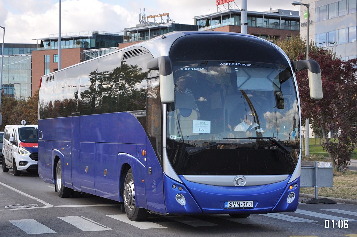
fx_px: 862
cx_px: 178
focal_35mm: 87
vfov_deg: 15.7
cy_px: 118
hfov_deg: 23.4
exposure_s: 1/1000
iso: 560
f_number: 5
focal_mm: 58
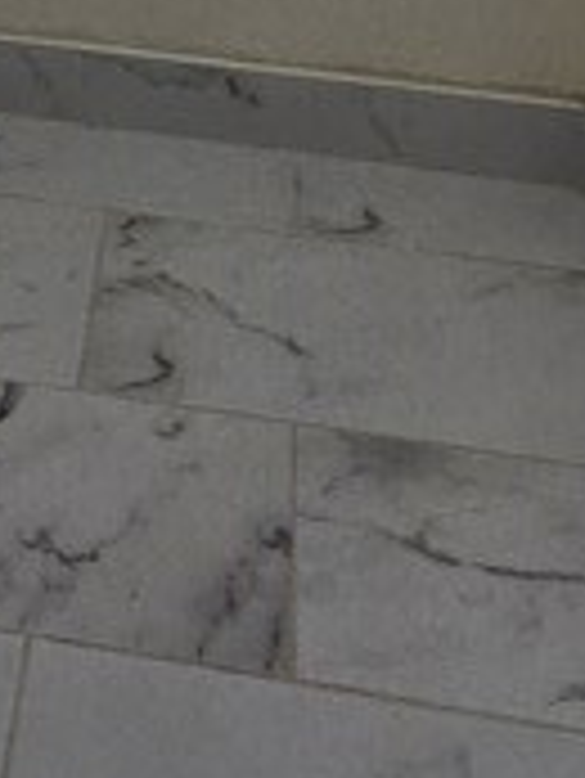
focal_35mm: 77
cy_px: -612
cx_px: -63
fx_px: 1733
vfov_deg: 19.3
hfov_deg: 18.4
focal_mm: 2.2
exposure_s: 1/167
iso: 50
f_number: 2.2
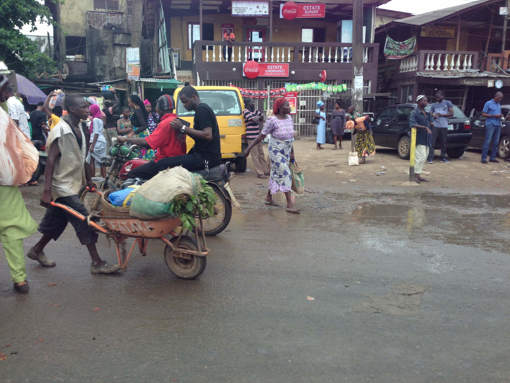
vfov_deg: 42.9
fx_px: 486
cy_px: 192
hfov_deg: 55.4
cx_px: 255
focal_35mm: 33
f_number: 2.4
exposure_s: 1/526
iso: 50
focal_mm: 4.12
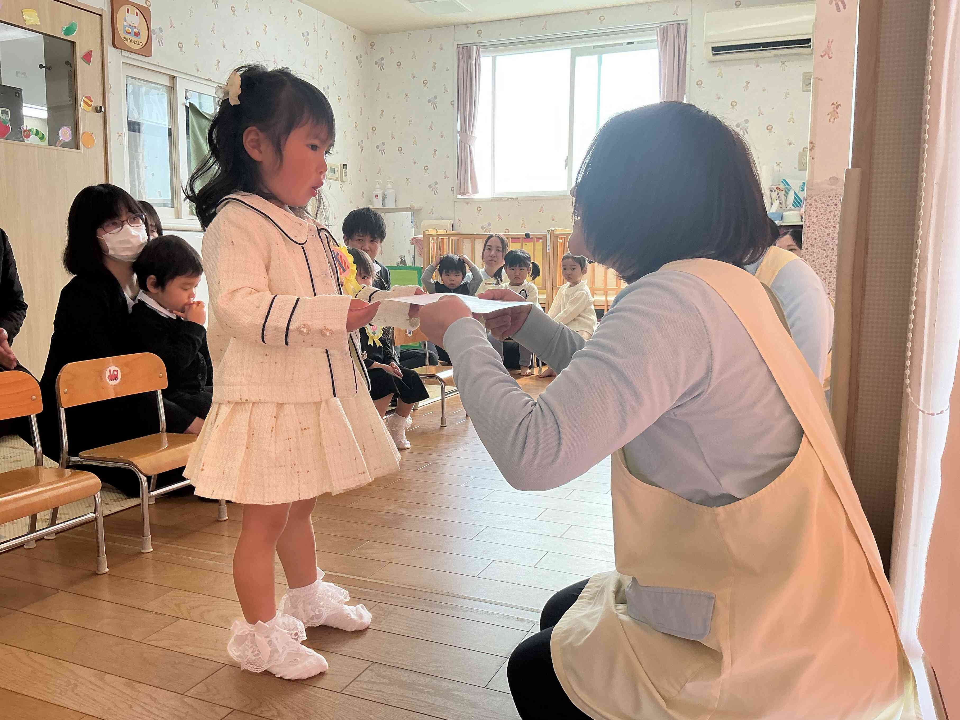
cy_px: 360
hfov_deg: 61.7
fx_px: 804
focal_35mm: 29
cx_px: 480
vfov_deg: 48.2
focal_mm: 3
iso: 32
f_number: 1.8
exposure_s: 1/120
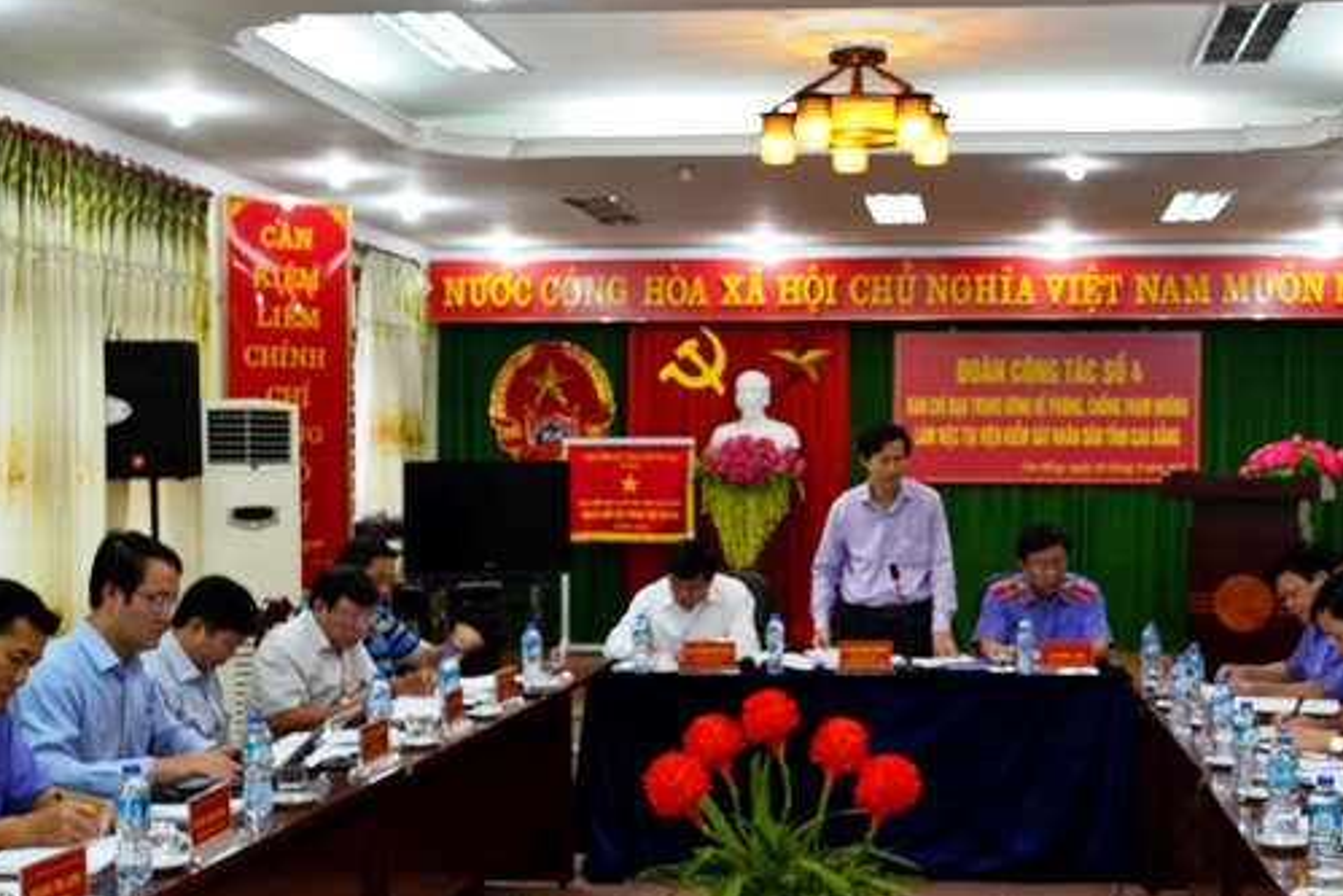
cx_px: 850
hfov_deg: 39.3
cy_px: 542
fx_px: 1866
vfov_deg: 26.9
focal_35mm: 50
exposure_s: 1/15
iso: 450
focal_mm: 26
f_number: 6.3
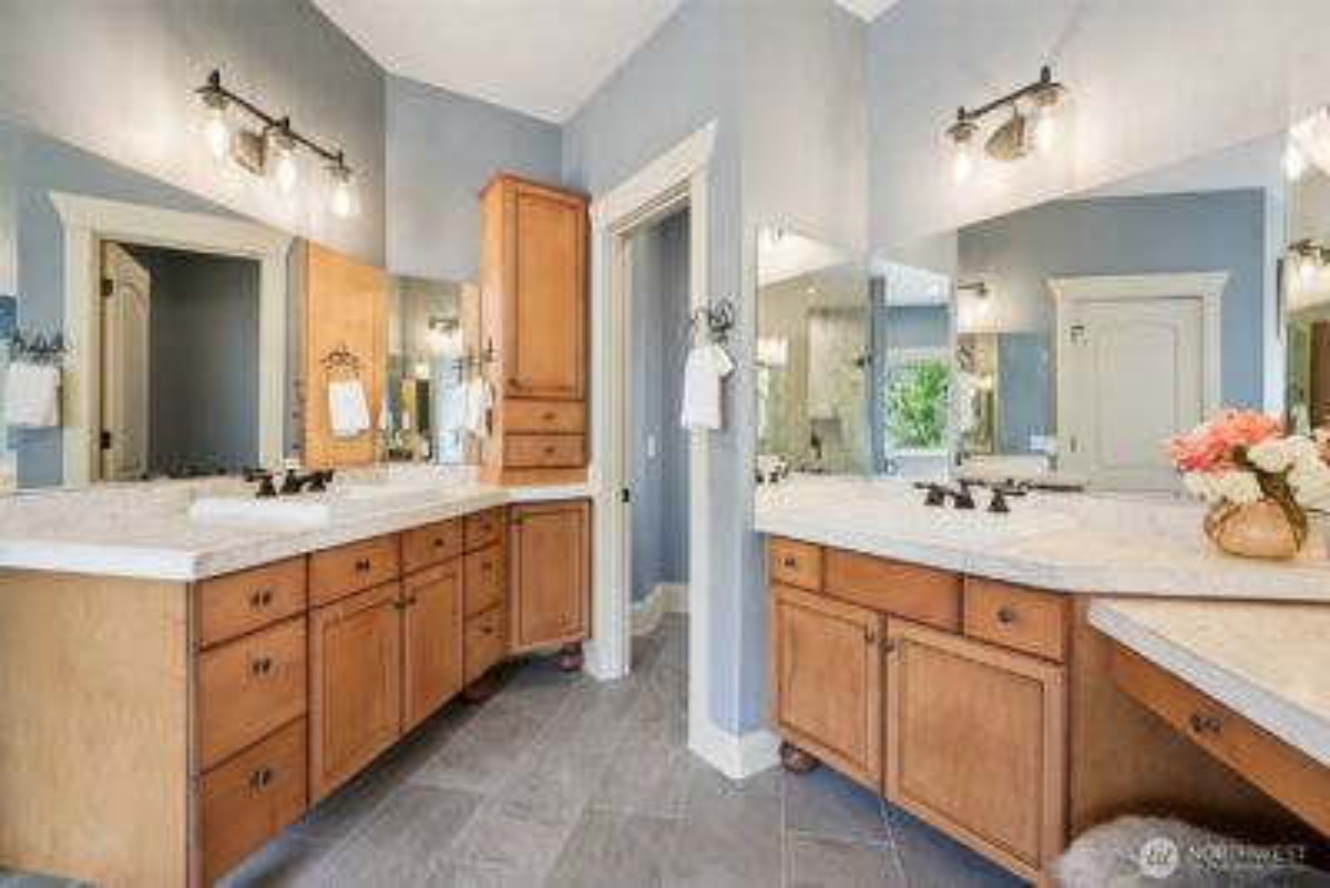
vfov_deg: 73.8
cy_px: 444
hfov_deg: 96.7
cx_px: 665
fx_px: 591
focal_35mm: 16
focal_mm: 16
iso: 400
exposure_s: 1/13
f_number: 8
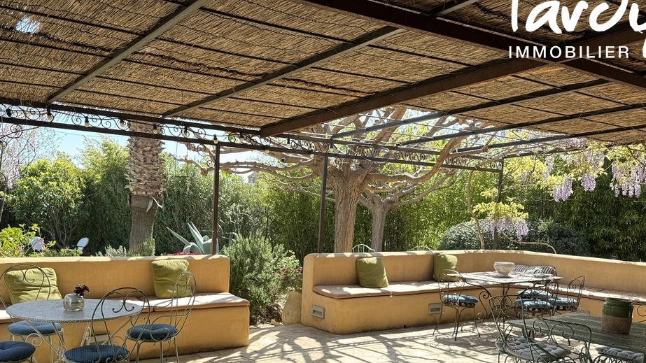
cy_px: 266
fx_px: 582
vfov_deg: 34.0
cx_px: 252
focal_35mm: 34
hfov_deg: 57.5
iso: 80
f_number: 1.78
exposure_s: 1/368
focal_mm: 6.76
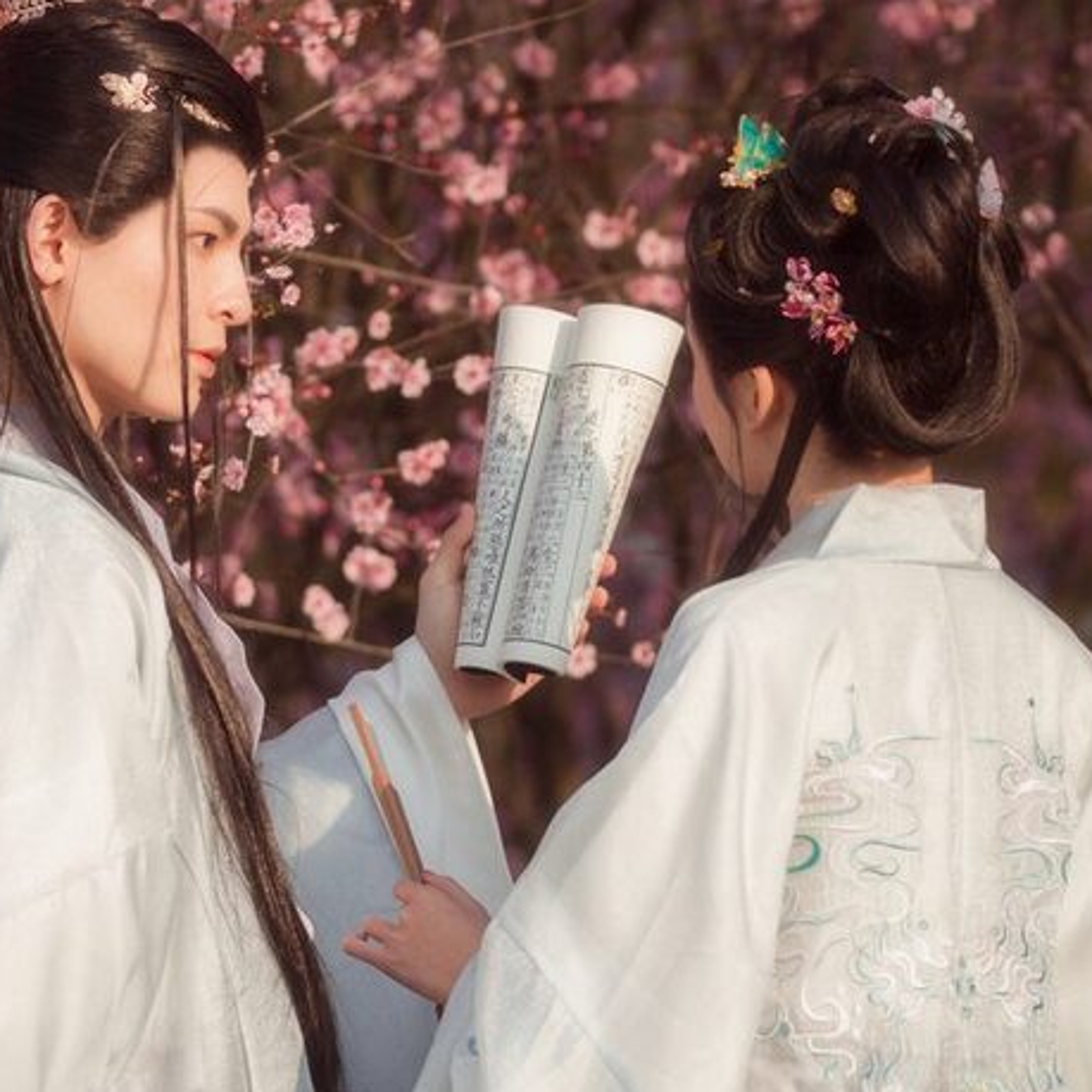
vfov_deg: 6.1
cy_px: 501
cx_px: 309
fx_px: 10315
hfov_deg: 6.1
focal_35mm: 289
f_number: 2.8
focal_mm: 100
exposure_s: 1/2000
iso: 200
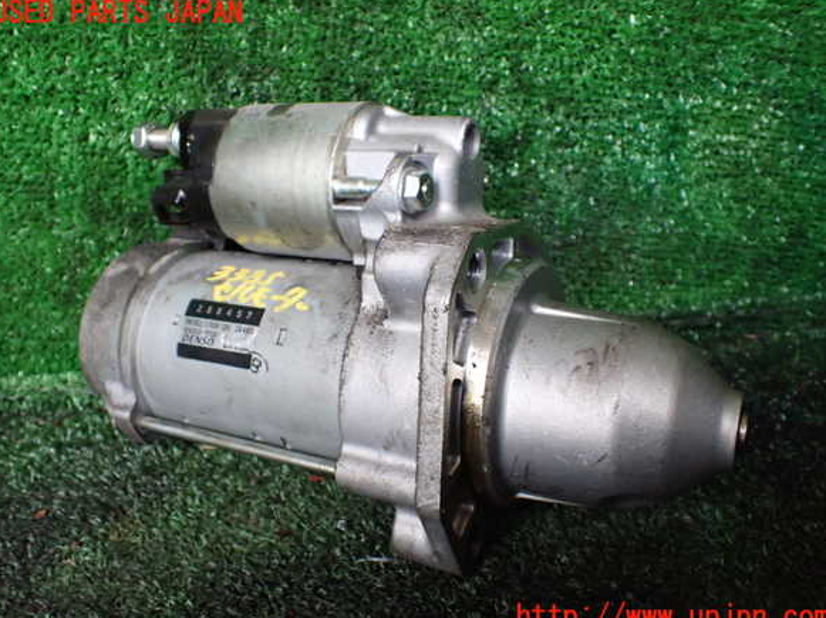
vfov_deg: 45.4
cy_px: 315
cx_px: 411
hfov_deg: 58.4
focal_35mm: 31
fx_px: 739
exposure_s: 1/125
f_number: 2.3
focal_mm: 5.4
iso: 640
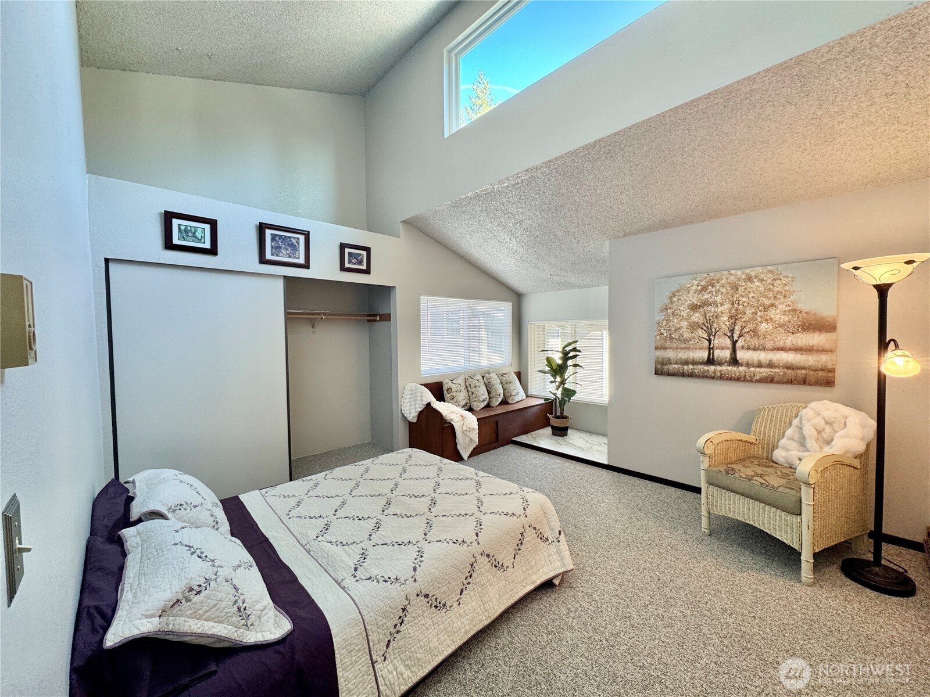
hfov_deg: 102.1
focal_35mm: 14
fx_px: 376
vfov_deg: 85.7
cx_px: 465
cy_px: 348
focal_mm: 2.22
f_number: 2.2
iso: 160
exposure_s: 1/60
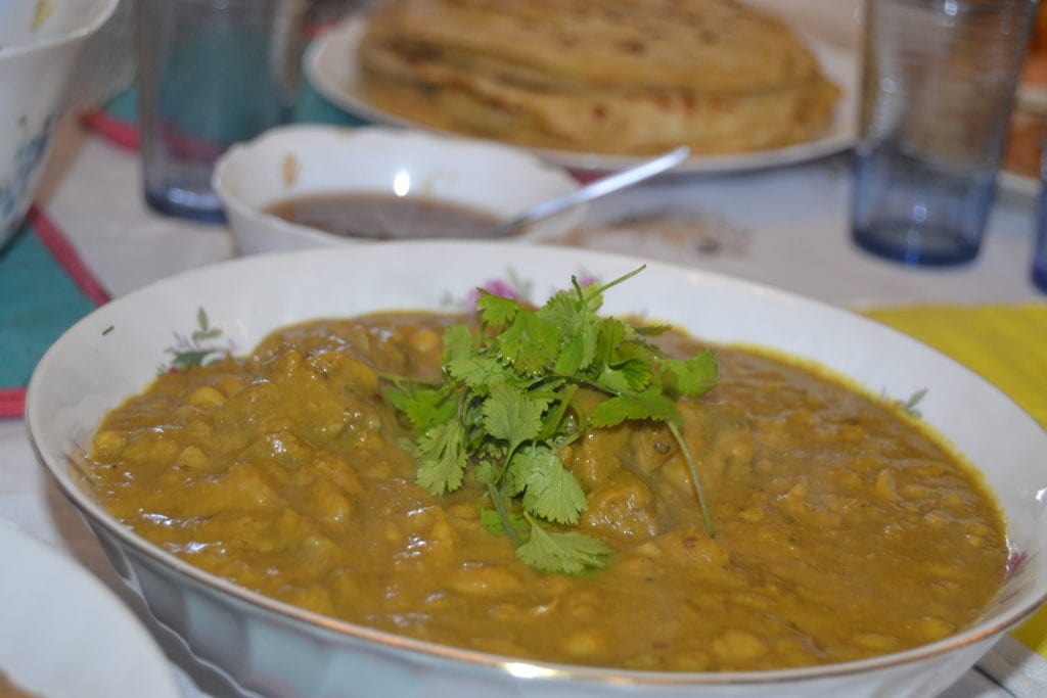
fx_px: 2094
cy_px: 349
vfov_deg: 18.9
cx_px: 524
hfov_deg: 28.1
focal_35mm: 72
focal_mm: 48
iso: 1000
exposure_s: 1/60
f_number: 5.3
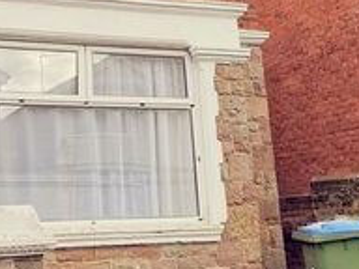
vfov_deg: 22.6
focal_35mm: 62
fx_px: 643
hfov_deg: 30.5
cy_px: -7
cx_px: 79
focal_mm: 2.26
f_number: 2.2
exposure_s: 1/603
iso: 50
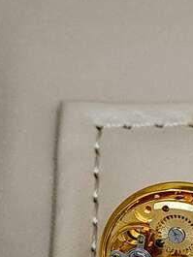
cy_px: 190
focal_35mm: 85
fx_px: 631
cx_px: 310
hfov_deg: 15.6
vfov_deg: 22.8
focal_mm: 5.4
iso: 50
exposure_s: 1/829
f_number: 1.8
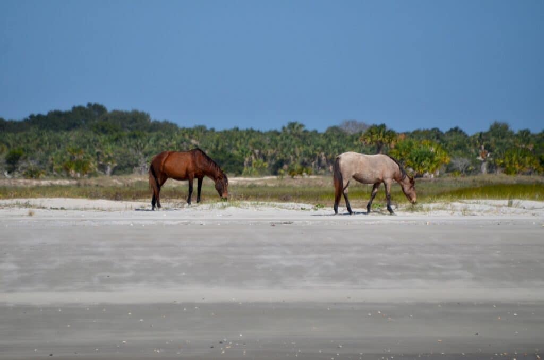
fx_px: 6785
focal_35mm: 450
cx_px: 272
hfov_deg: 4.6
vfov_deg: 3.0
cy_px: 180
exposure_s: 1/1000
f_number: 5.6
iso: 400
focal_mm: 300
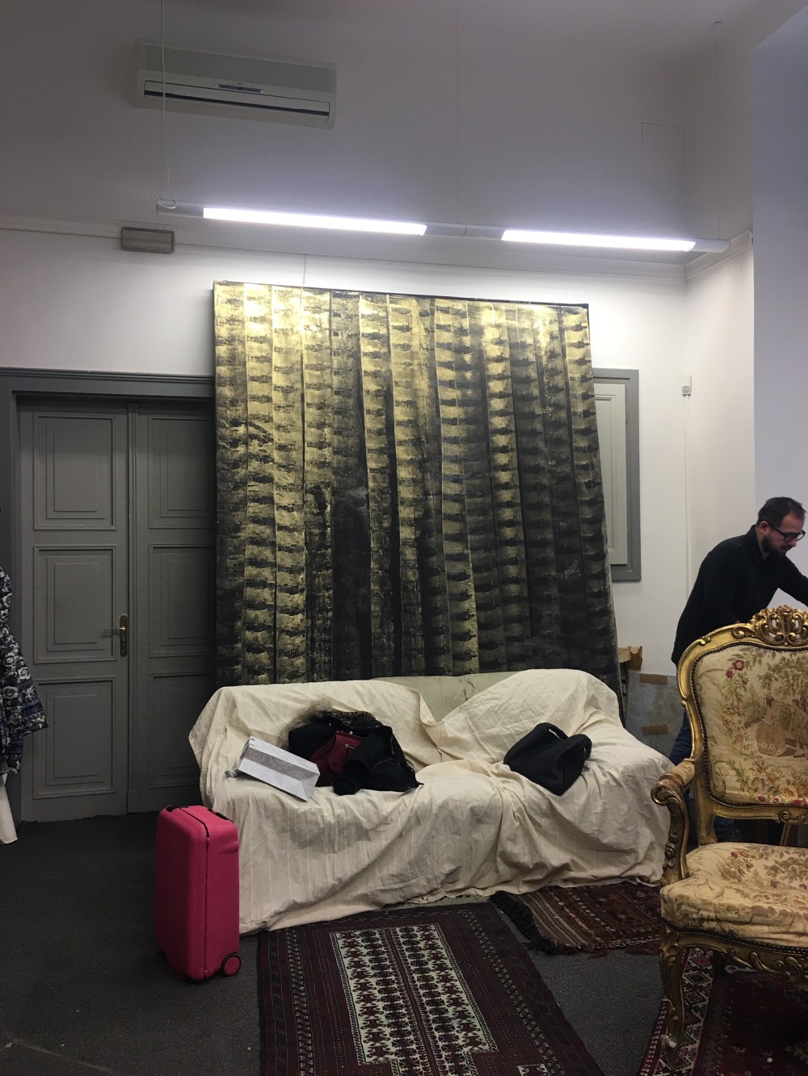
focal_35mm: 29
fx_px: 902
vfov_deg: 61.7
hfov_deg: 48.2
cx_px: 404
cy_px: 538
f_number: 2.2
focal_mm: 4.15
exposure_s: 1/33
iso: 32
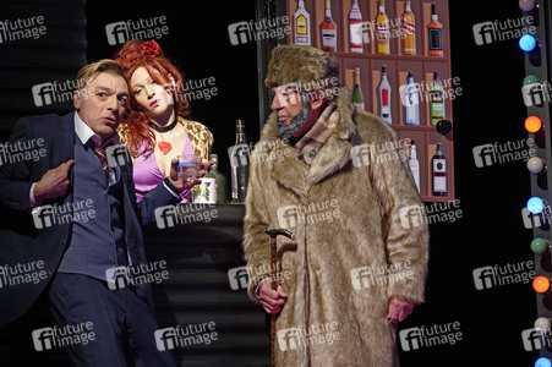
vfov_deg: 8.1
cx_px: 276
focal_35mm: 170
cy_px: 184
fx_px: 2605
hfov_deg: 12.1
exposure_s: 1/250
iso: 2000
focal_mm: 170
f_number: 5.6
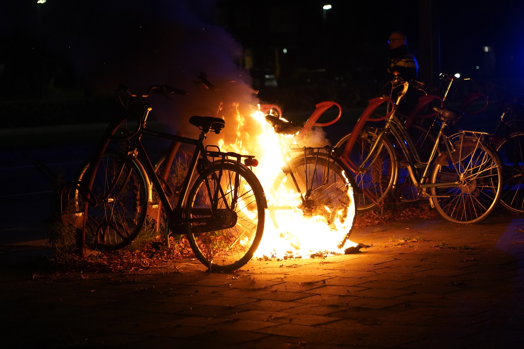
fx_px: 1528
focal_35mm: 105
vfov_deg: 13.0
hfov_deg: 19.5
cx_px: 262
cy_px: 174
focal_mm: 105
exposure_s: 1/160
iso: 8000
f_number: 4
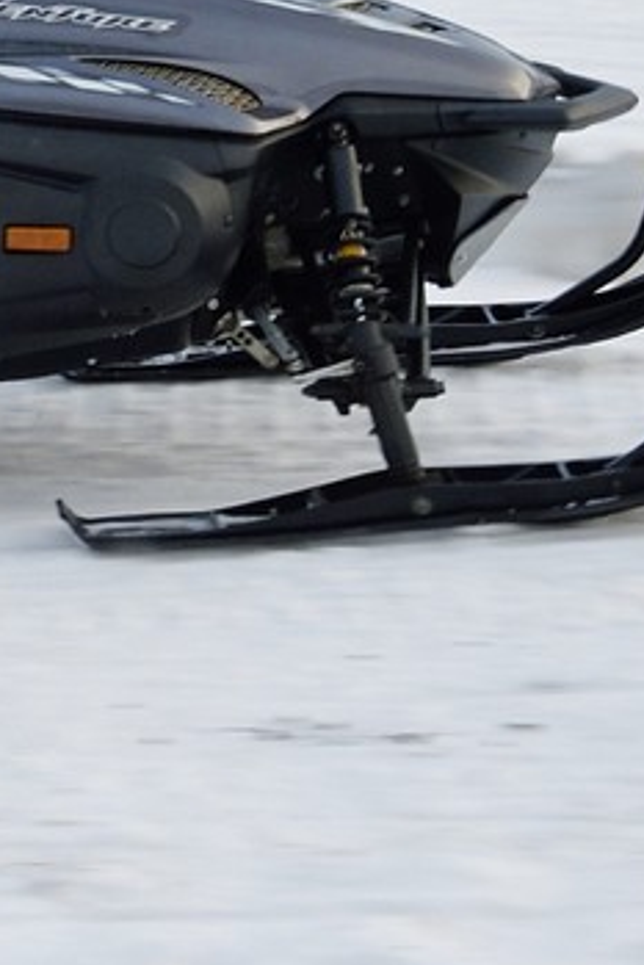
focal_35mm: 220
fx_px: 5897
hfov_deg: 5.8
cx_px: -1271
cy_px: -368
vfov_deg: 9.2
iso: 800
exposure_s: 1/80
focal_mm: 48
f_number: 10
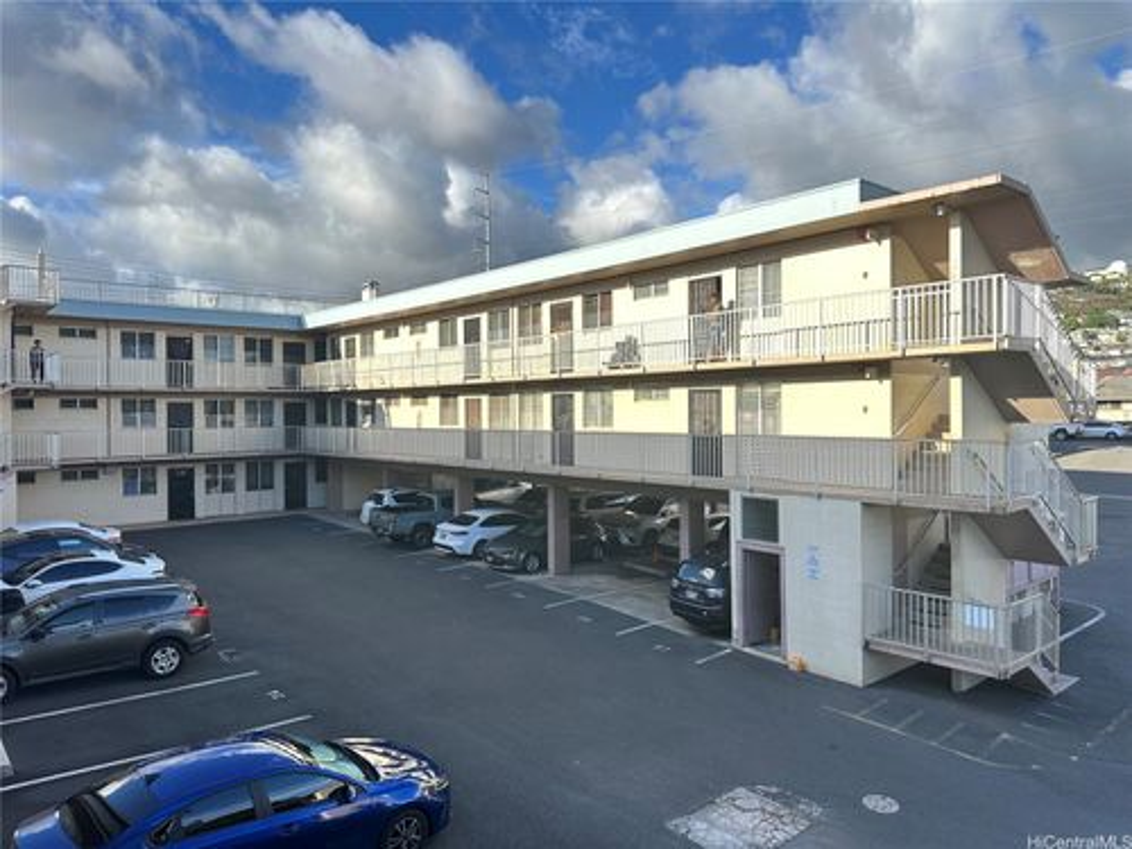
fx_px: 785
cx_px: 566
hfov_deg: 71.6
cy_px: 424
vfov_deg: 56.8
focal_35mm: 24
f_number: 1.78
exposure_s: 1/1019
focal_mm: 6.86
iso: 80
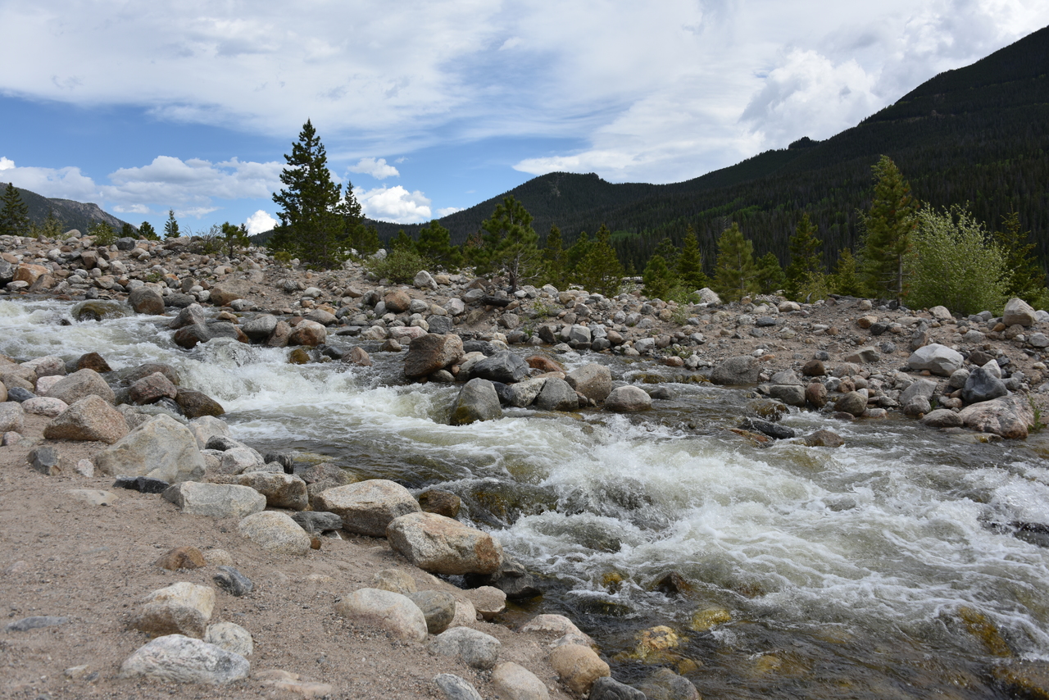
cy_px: 350
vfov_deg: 41.1
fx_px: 933
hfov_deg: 58.7
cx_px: 524
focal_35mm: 32
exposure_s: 1/320
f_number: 9
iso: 100
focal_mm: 32
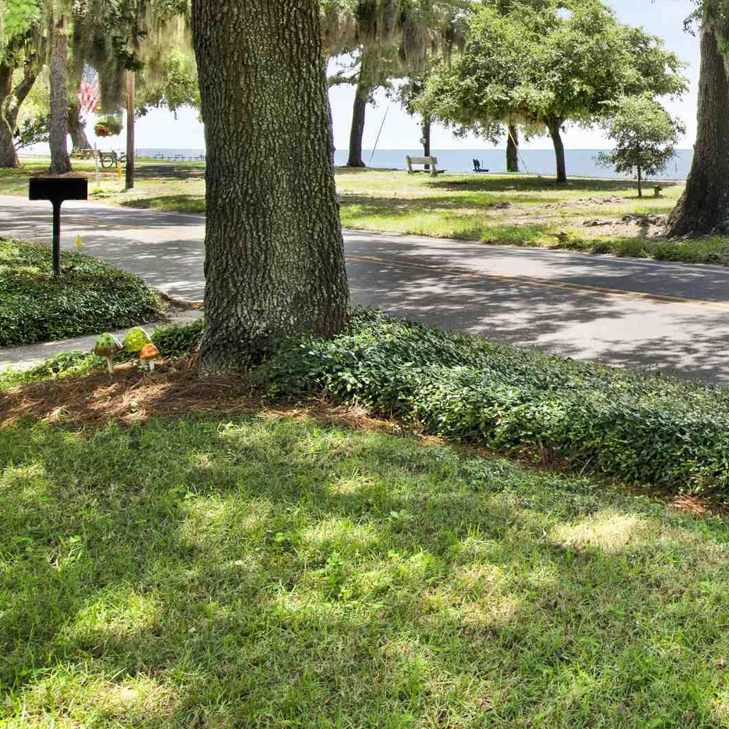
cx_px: 911
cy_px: 134
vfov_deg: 34.8
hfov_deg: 29.9
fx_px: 1120
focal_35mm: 47
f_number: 11
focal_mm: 19
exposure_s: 1/100
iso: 200
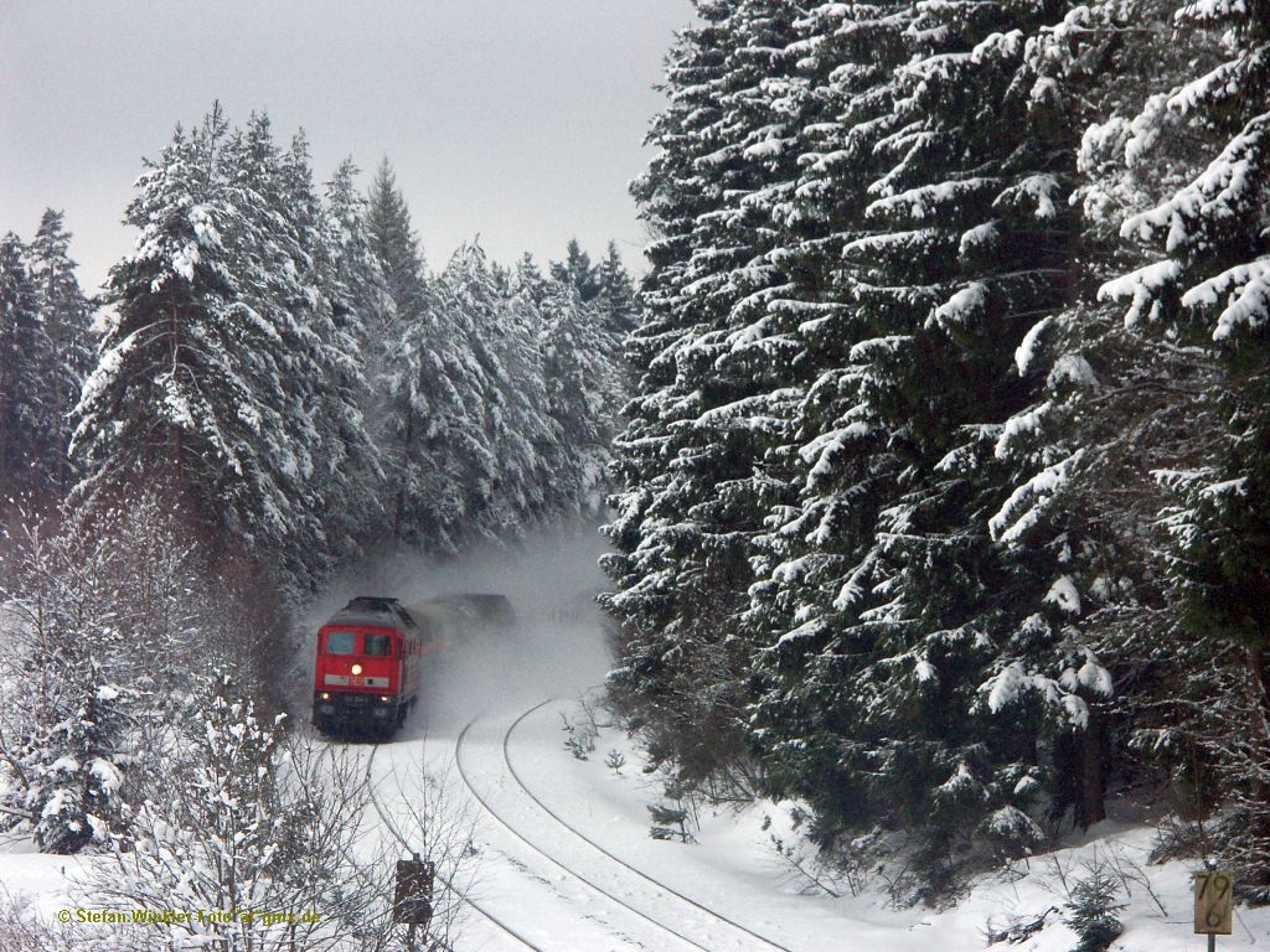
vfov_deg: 9.5
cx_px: 635
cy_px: 476
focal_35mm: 157
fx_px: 5760
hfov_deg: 12.6
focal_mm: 40.04
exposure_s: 1/640
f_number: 5
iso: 200
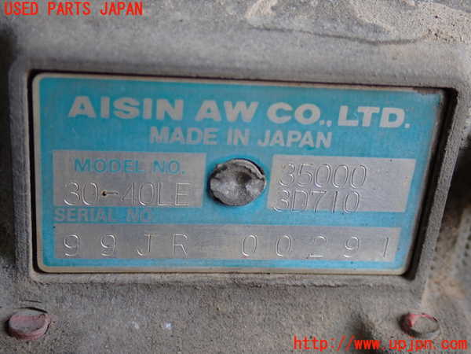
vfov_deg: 25.2
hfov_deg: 33.2
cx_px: 236
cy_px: 177
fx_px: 789
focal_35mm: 58
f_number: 3.5
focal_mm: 10.35
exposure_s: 1/60
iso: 200
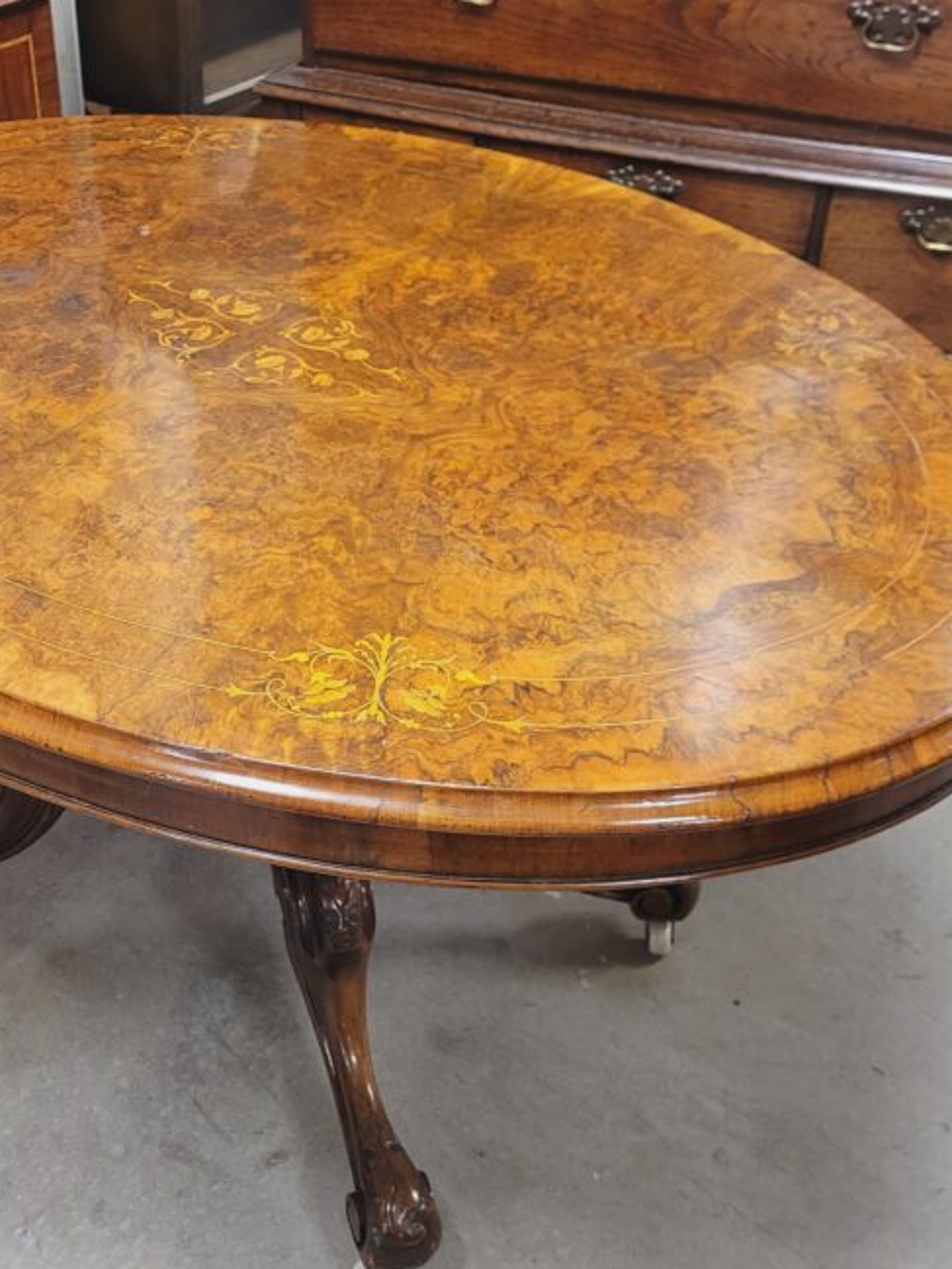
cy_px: 524
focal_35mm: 41
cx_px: 315
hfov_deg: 34.8
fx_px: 1503
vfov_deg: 45.6
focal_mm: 5.4
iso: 400
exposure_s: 1/50
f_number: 1.8
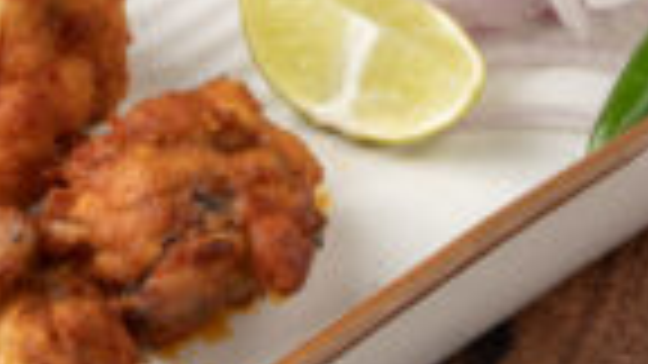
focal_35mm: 394
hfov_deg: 5.5
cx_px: -36
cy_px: 27
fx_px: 6770
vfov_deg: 3.1
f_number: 11
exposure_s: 1/200
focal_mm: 90
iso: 100
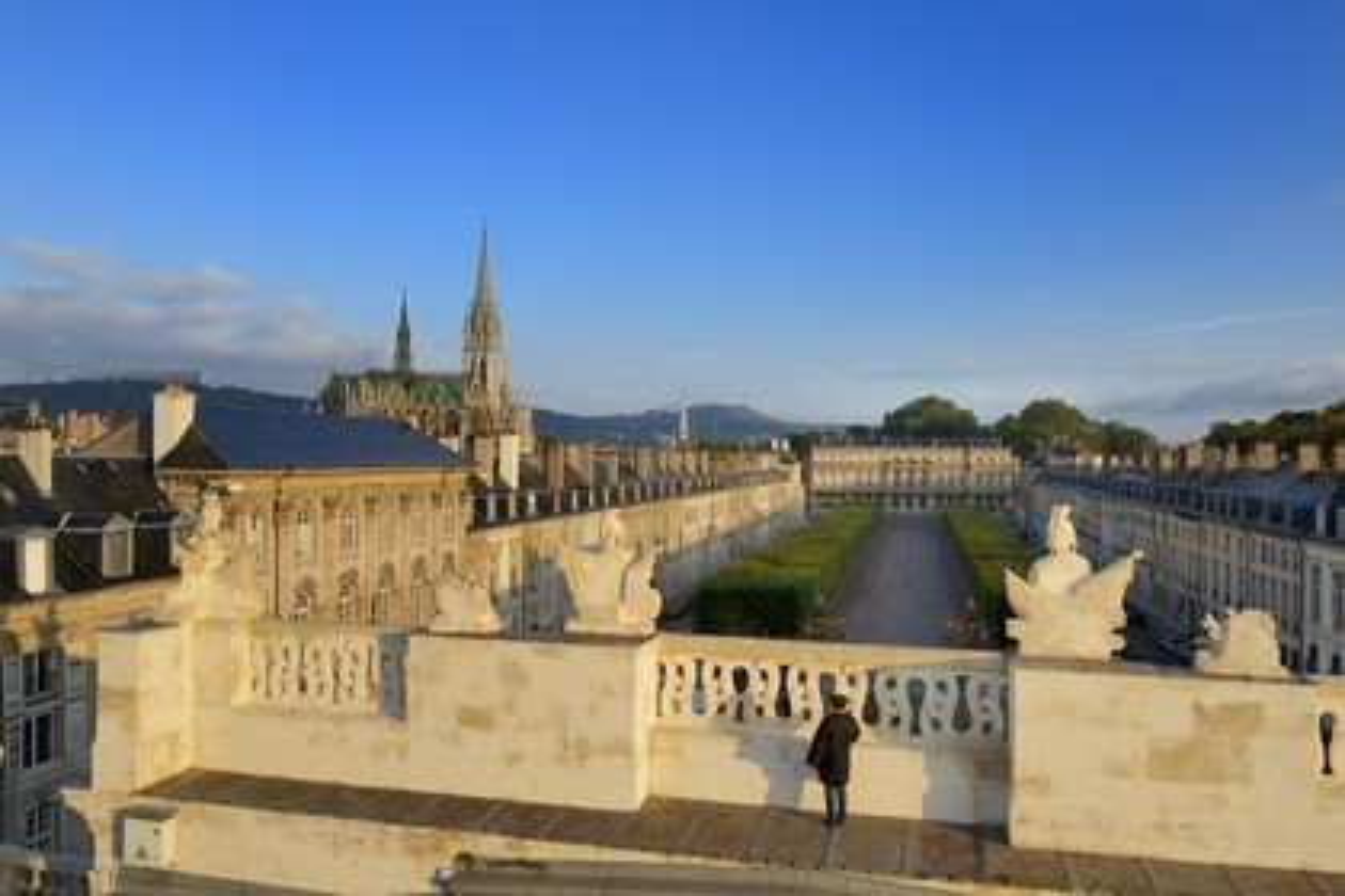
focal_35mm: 28
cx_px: 672
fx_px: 1046
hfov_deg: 65.5
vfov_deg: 46.4
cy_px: 448
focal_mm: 28
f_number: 11
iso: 200
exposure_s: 1/200
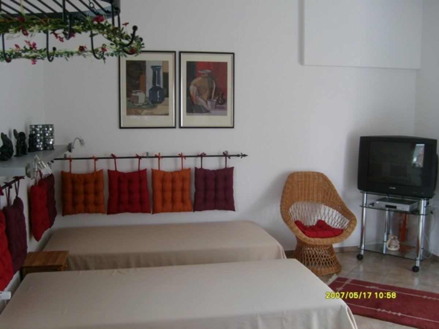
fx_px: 444
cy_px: 164
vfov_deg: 40.7
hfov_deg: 52.6
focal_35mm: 35
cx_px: 220
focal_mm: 5.8
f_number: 2.8
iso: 80
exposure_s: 1/45
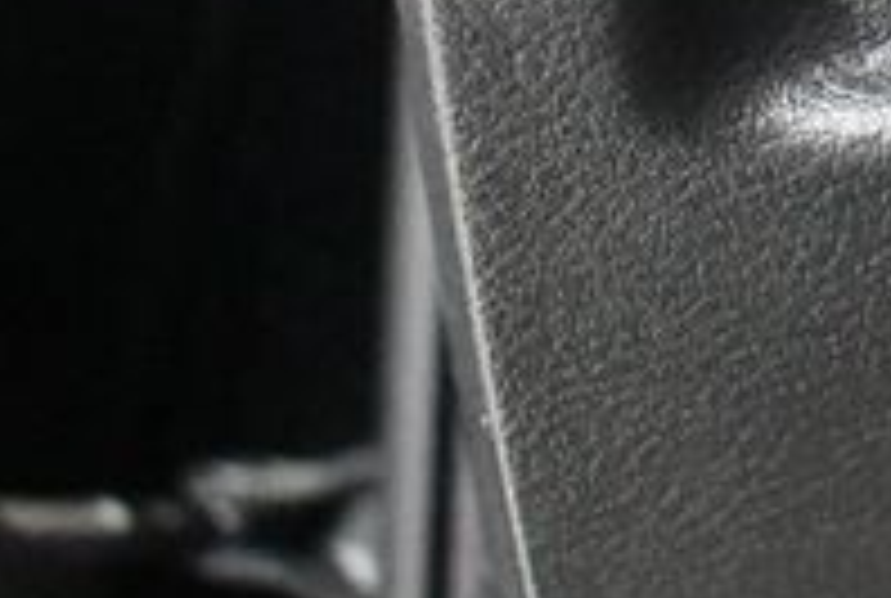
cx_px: 1364
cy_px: -252
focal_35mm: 129
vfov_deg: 10.4
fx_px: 3200
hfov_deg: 14.7
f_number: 3.5
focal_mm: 20
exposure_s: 1/60
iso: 12800
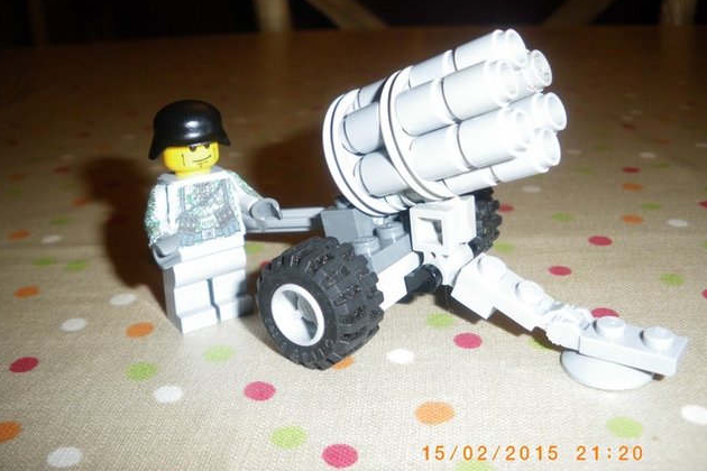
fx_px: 746
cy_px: 247
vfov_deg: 35.0
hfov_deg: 50.7
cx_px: 354
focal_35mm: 38
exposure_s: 1/50
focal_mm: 6.3
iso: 250
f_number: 5.4
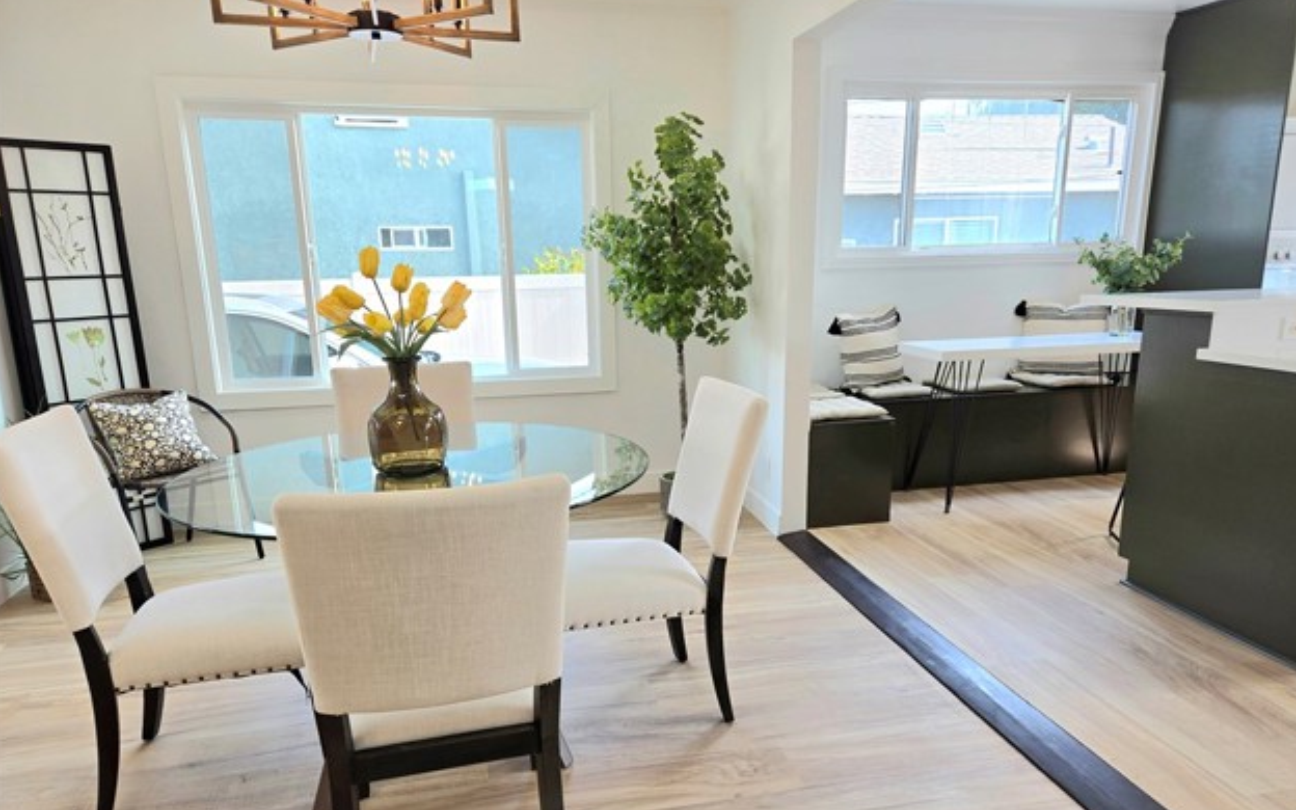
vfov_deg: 49.1
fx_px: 883
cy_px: 469
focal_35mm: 25
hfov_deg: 72.5
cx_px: 654
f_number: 1.8
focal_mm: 5.4
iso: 25
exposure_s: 1/172
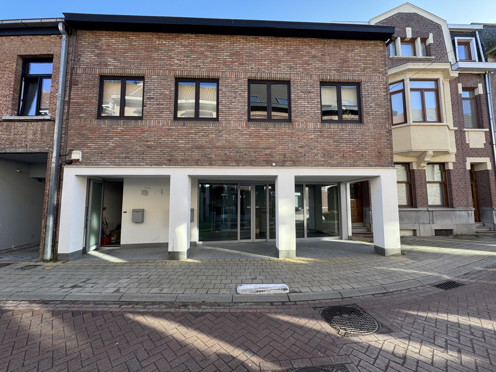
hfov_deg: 102.1
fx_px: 201
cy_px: 186
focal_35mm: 14
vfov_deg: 85.7
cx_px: 248
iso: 40
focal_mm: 2.22
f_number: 2.2
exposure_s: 1/217
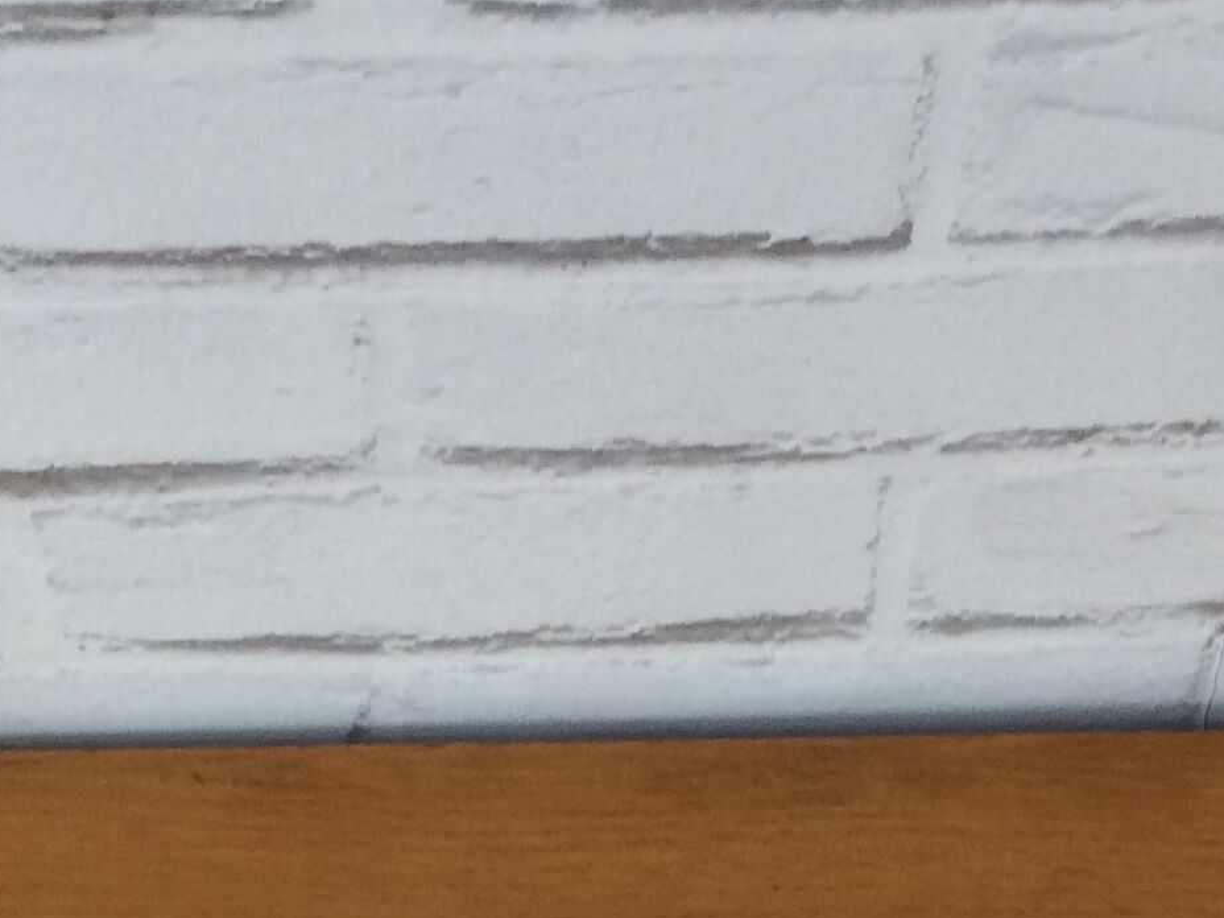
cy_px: 1475
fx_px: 3607
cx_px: 539
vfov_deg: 13.5
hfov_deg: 19.3
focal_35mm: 102
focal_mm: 4.15
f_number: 2.2
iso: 64
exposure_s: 1/100
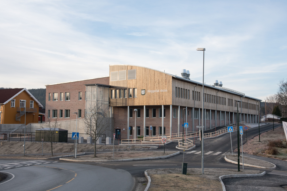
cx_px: 142
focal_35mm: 47
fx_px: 375
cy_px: 95
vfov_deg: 28.6
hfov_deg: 41.9
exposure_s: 1/250
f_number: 7.1
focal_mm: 46
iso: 500
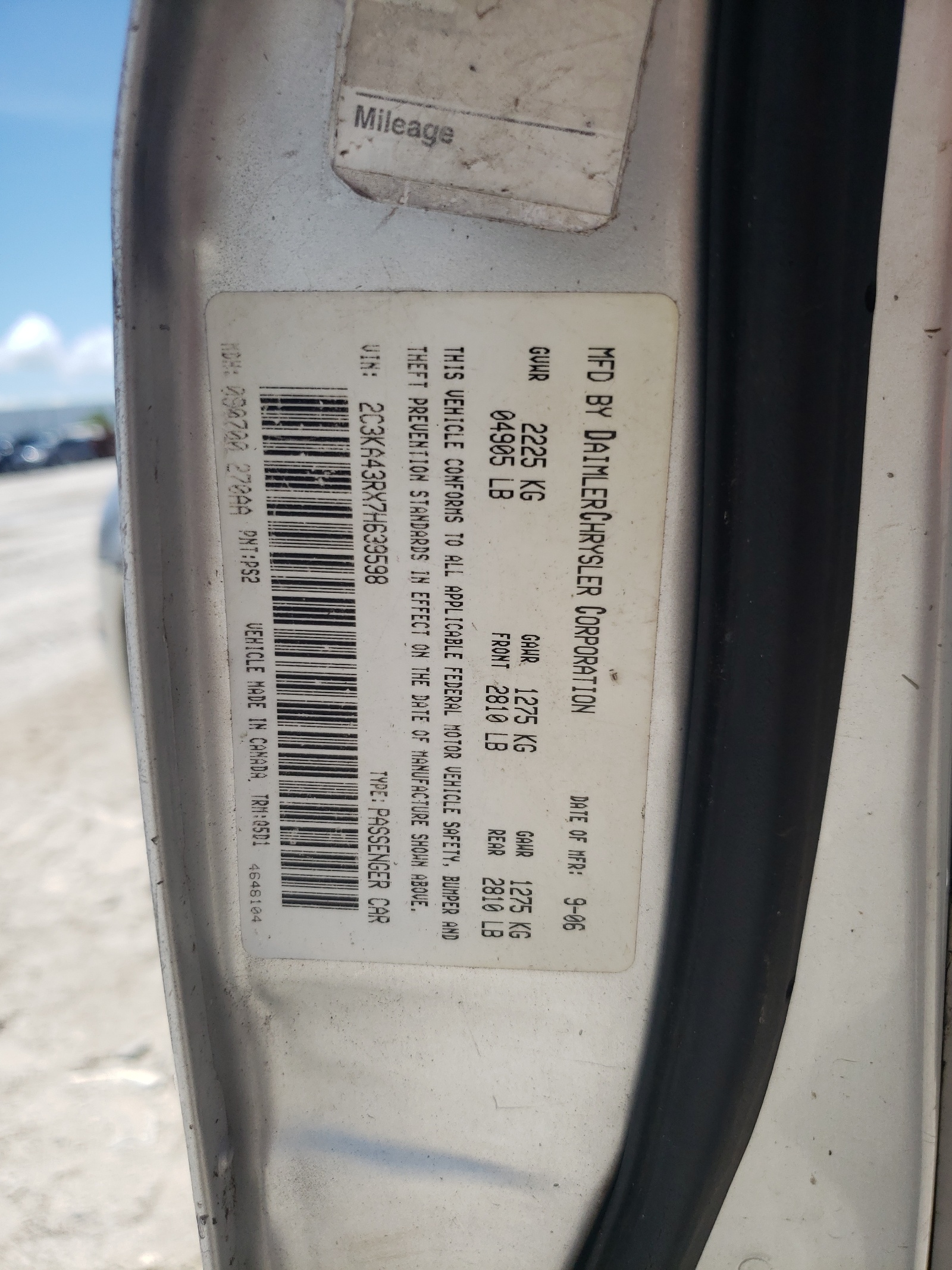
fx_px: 953
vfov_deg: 67.3
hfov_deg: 53.1
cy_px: 635
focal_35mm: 26
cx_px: 476
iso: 50
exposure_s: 1/2500
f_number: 1.5
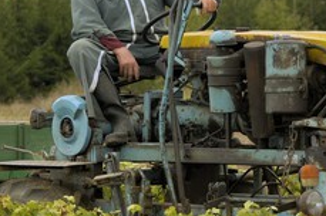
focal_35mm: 262
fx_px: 2368
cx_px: 274
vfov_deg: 5.2
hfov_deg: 7.9
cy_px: 68
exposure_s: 1/160
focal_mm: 95
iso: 100
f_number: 5
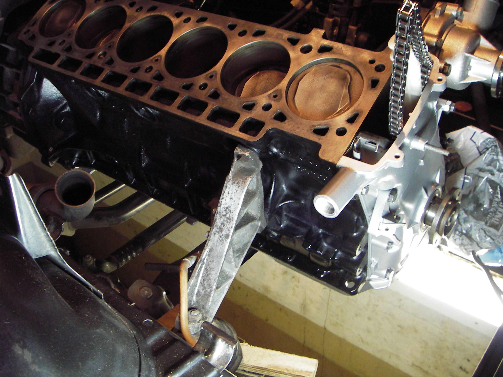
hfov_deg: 49.0
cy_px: 188
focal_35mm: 38
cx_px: 252
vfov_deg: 37.7
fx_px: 552
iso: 100
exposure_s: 1/4
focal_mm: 6.3
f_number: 3.3
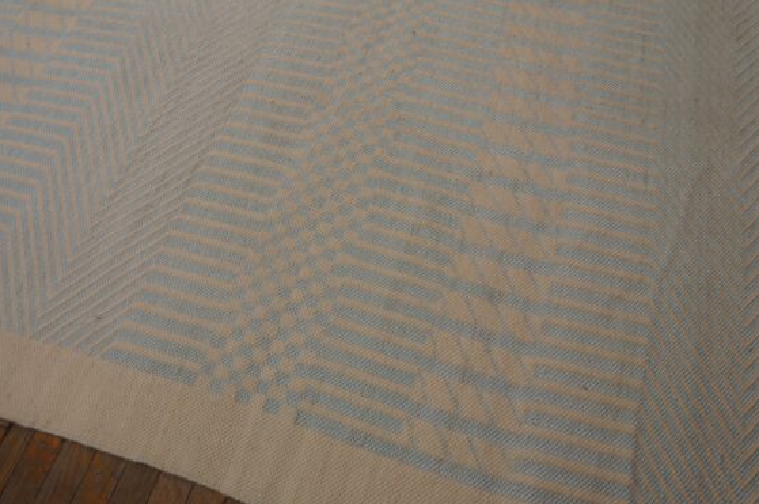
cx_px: 377
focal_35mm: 29
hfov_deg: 63.7
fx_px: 611
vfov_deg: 44.8
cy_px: 264
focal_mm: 18
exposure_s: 1/60
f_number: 4
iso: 320
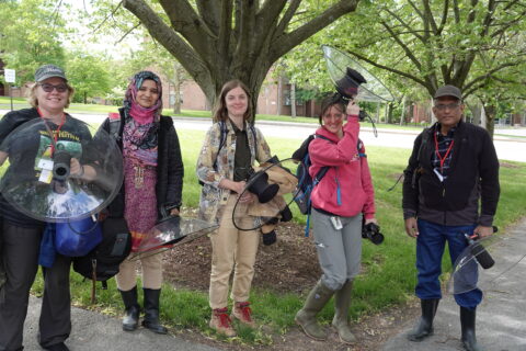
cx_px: 263
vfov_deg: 38.9
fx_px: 497
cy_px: 176
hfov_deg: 55.8
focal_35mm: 34
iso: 100
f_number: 2.8
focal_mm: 12.63
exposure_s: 1/250
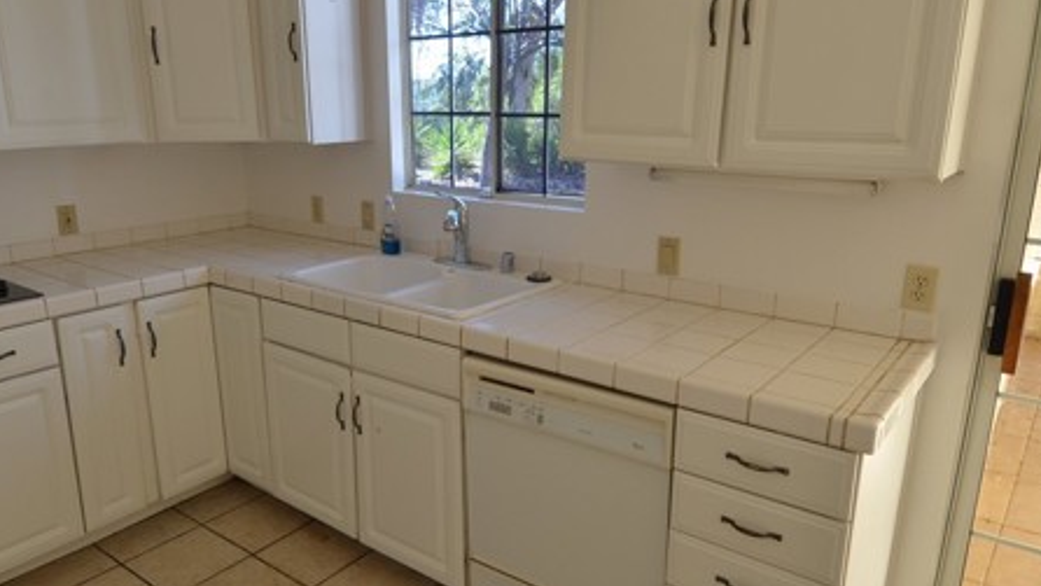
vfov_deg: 42.9
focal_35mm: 27
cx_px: 460
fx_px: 745
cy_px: 297
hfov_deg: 69.6
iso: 400
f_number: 4.5
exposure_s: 1/100
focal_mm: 12
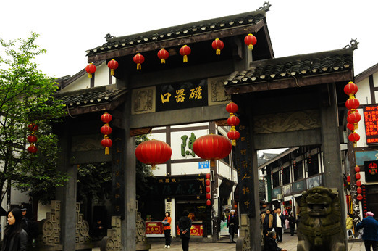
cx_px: 184
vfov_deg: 33.3
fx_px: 419
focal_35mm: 40
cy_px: 137
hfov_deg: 48.5
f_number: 8
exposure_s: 1/320
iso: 2000
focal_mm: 24
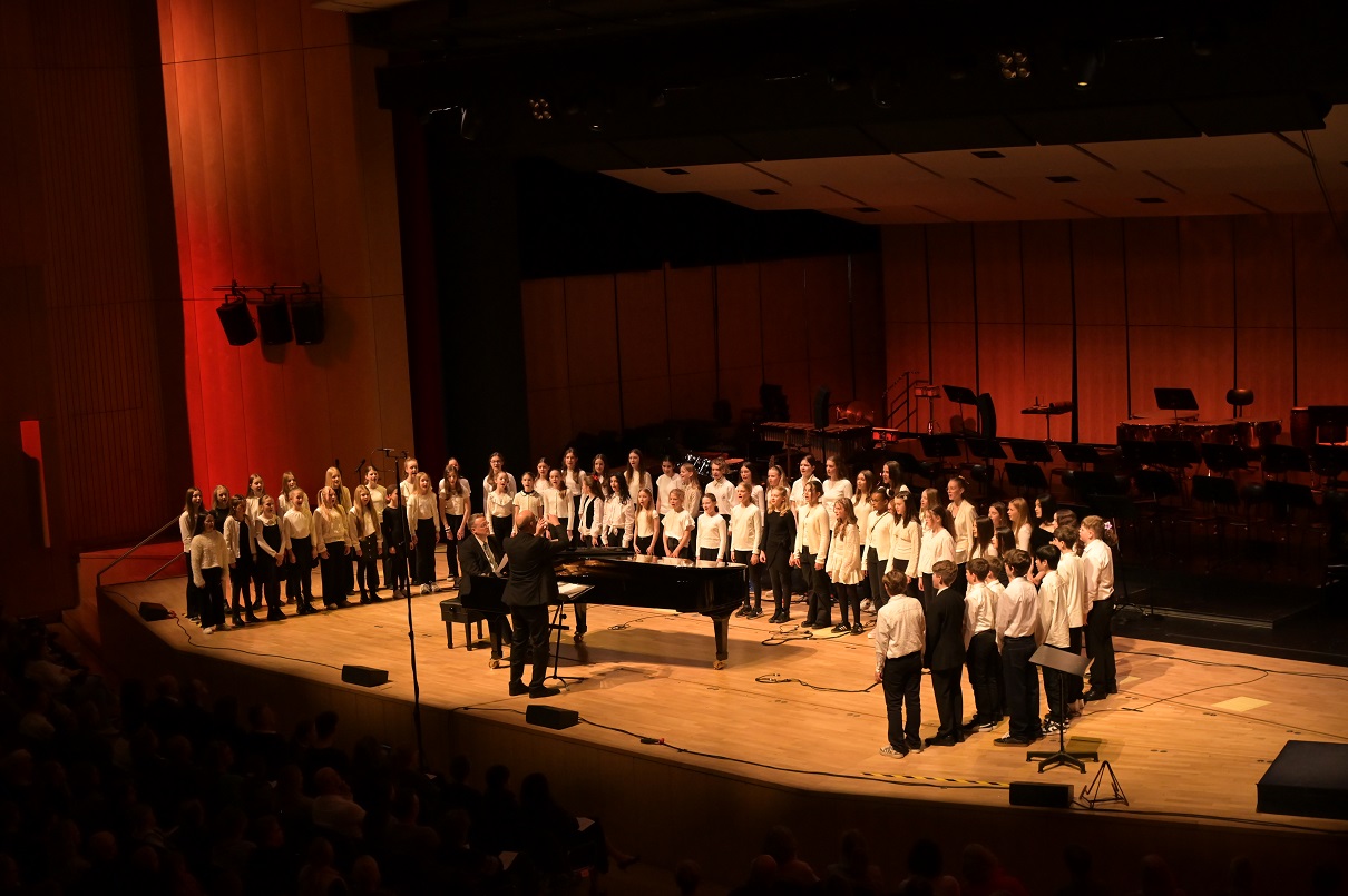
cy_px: 448
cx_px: 674
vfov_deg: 26.0
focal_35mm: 52
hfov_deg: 38.2
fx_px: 1946
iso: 4500
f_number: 4
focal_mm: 52
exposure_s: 1/750
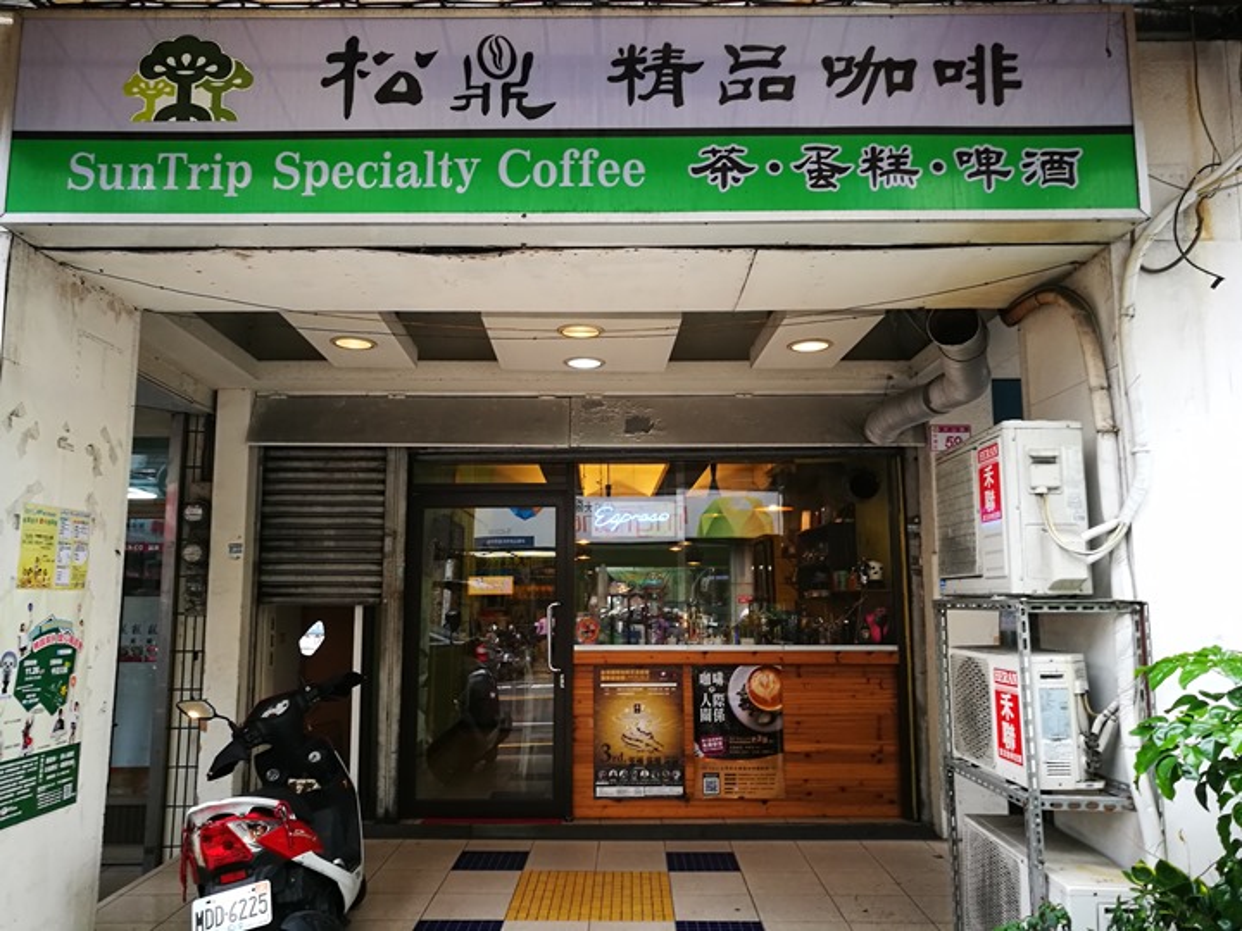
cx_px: 621
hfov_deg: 65.3
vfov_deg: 51.4
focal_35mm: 27
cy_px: 466
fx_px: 969
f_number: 2.2
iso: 160
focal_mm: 4.5
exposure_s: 1/60
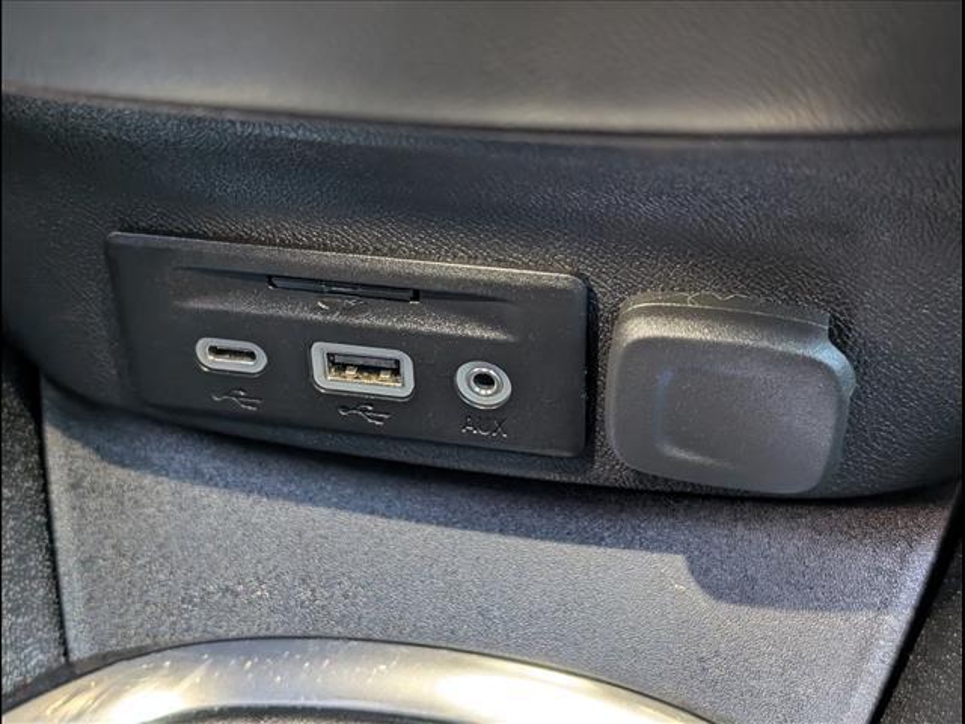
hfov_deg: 38.9
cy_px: 362
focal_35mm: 49
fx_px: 1366
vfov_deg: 29.7
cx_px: 482
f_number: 1.68
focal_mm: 6.9
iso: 364
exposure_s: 1/70.9
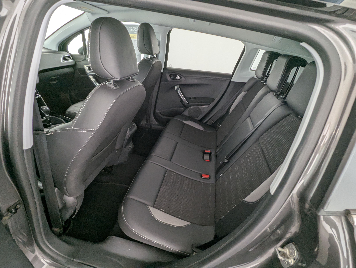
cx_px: 178
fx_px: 165
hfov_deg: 94.4
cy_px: 134
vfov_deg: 78.2
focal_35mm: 16
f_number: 2.2
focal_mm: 2.35
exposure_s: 1/54.3
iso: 89
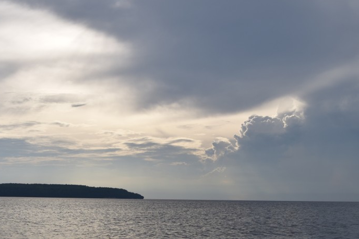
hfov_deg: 37.5
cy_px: 153
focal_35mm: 53
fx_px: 528
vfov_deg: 25.4
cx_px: 154
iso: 180
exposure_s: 1/4000
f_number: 3.5
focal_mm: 18
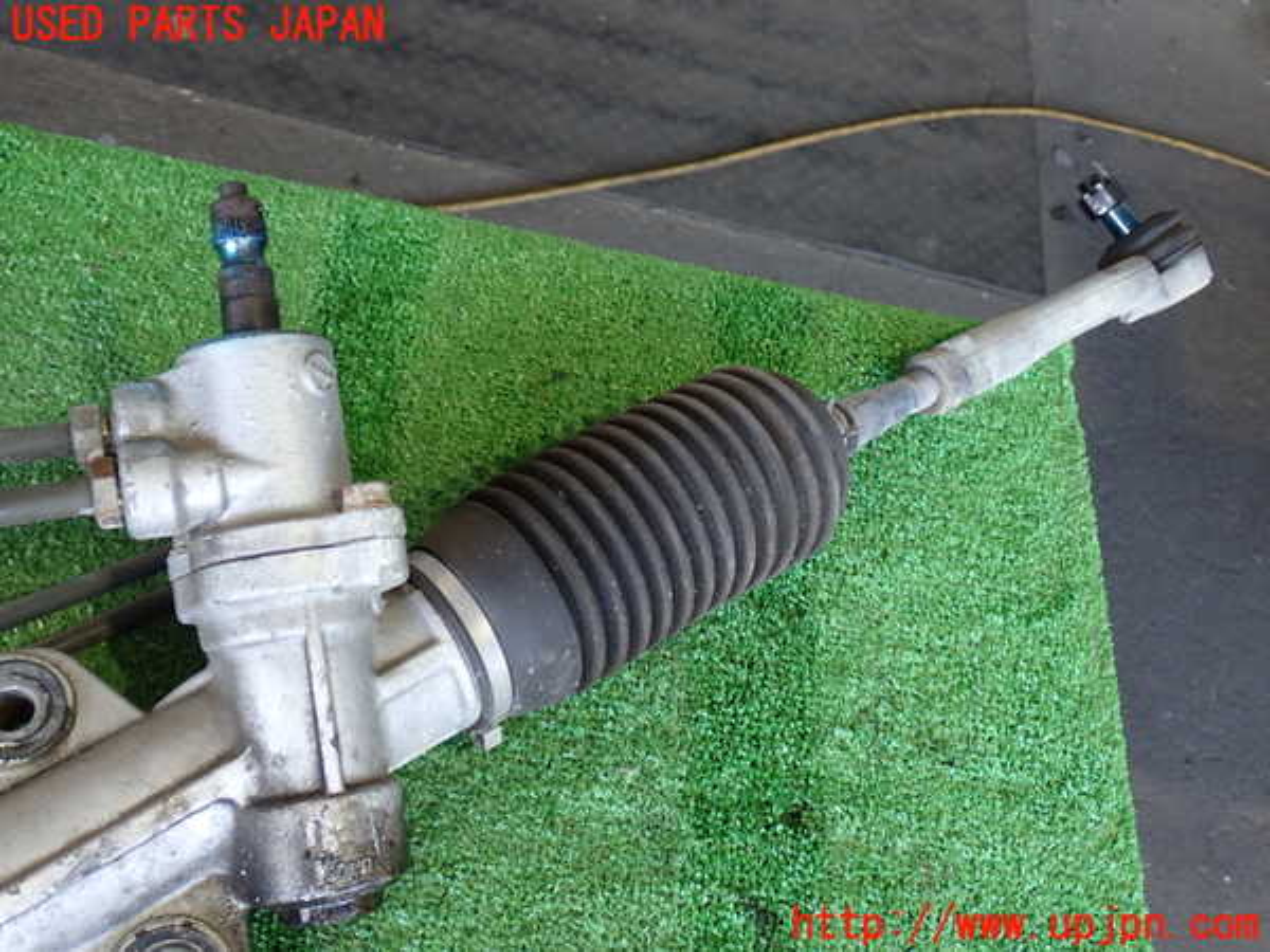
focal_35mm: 38
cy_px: 476
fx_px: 1394
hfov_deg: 49.0
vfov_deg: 37.7
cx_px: 635
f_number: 2.7
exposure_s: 1/40
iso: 200
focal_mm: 6.83
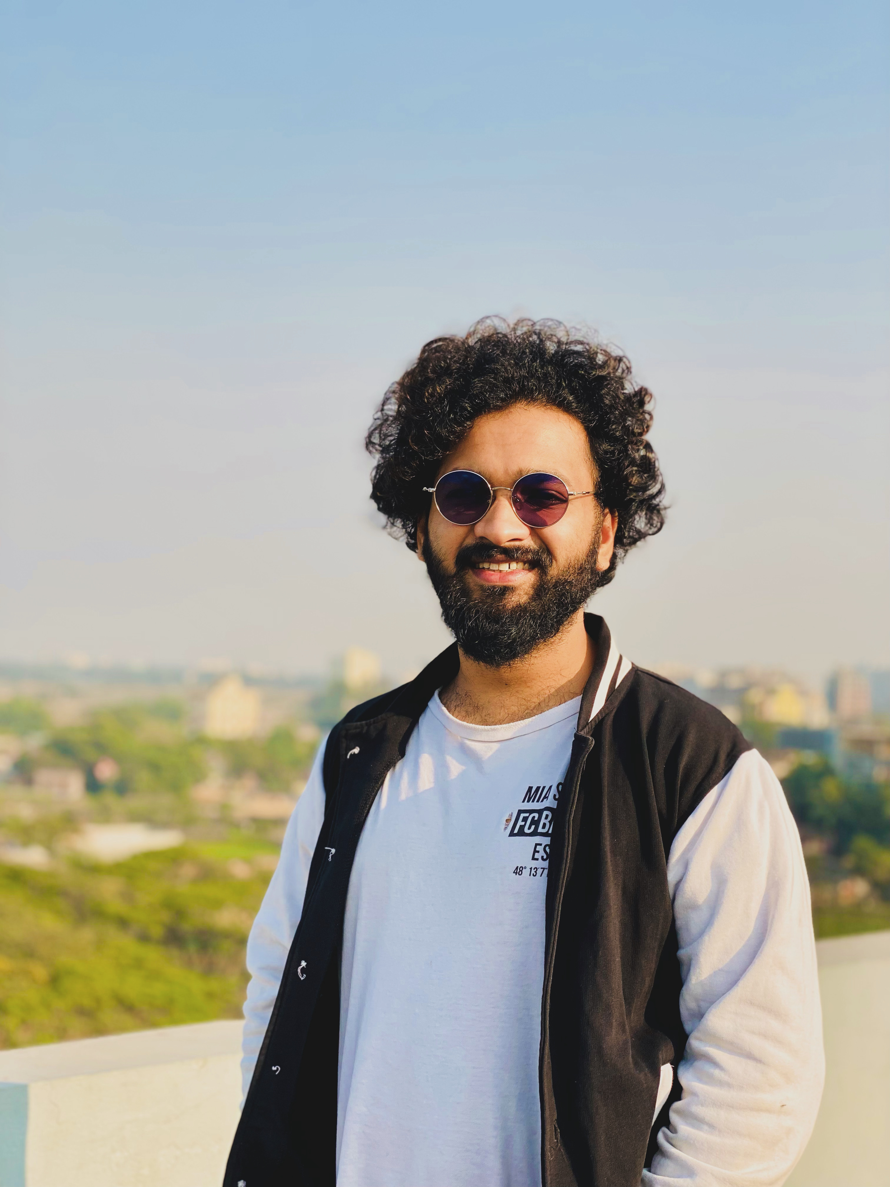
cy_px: 594
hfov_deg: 28.0
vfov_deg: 36.8
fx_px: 1783
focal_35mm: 52
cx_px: 445
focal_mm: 6
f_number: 2
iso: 20
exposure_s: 1/773
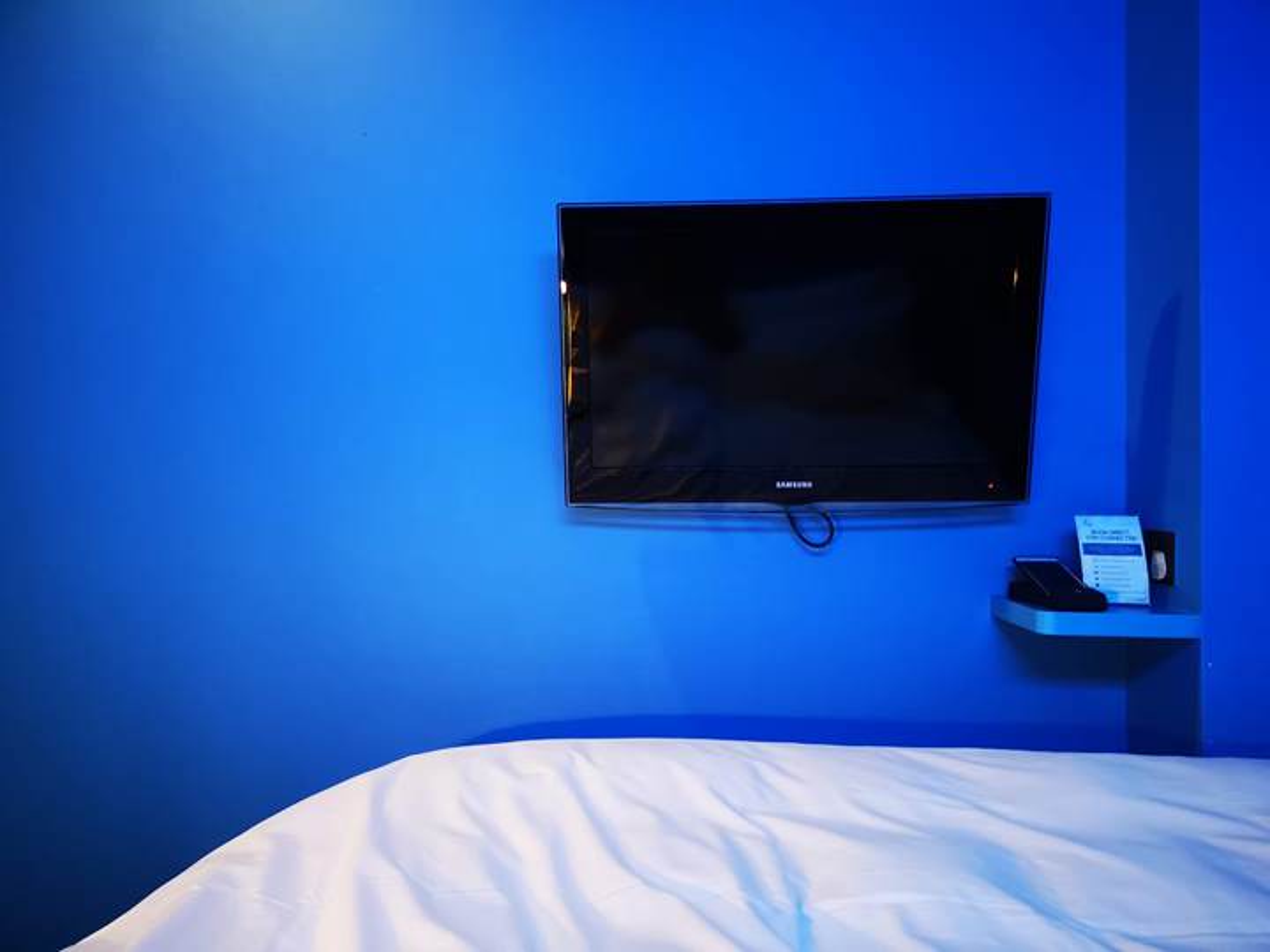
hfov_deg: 65.3
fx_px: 991
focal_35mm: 27
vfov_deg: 51.4
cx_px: 635
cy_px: 476
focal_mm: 3.95
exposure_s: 1/25
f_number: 1.8
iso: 500
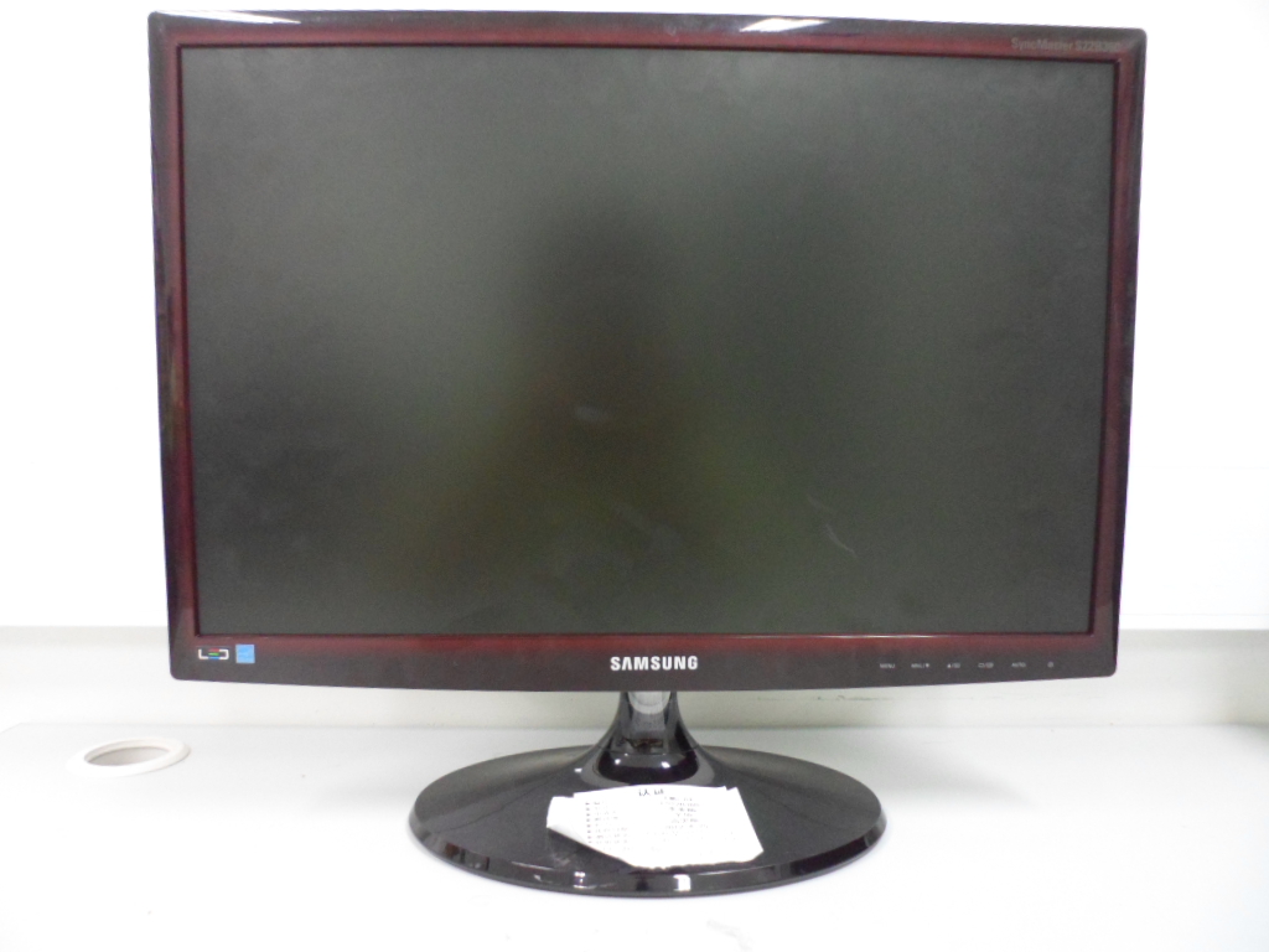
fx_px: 953
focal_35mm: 26
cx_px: 634
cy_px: 476
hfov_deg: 67.3
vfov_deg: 53.1
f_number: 3.3
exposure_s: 1/15
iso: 400
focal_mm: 4.9
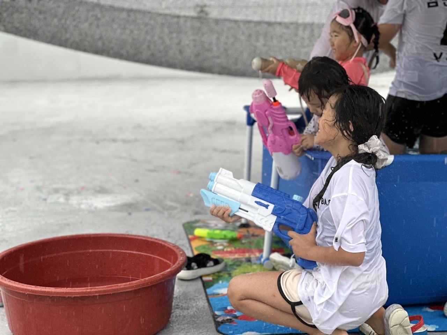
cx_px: 224
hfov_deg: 25.3
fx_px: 994
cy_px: 168
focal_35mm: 77
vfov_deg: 19.1
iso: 80
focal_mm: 9
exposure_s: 1/121
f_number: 2.8
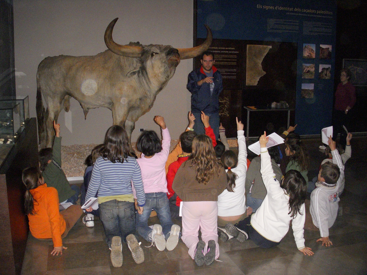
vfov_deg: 37.7
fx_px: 403
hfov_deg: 49.0
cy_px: 138
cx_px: 184
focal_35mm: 38
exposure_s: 1/250
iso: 800
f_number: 3.3
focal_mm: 6.3
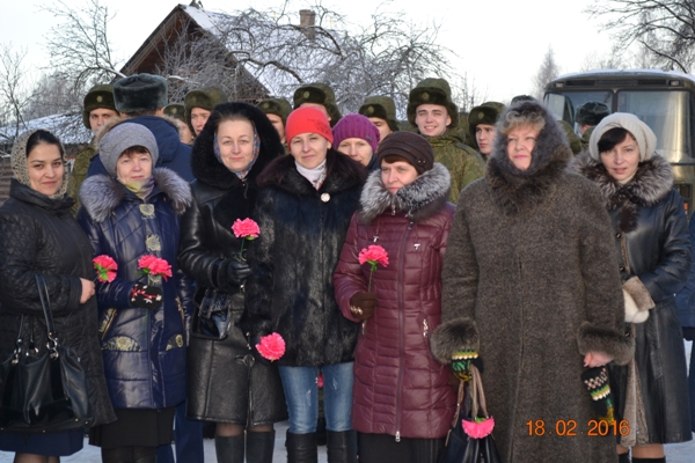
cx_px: 348
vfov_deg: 16.6
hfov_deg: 24.6
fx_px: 1593
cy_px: 232
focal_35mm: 82
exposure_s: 1/200
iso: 320
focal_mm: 55
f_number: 5.6
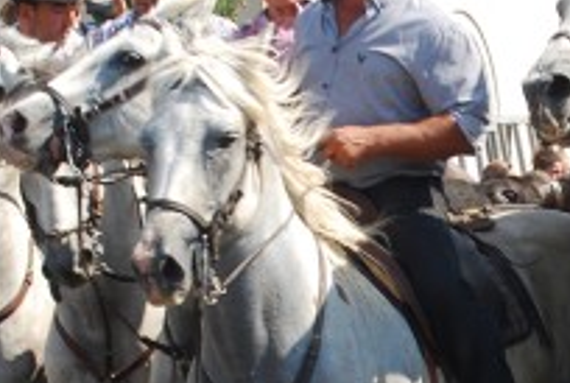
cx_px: 534
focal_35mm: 188
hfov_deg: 10.8
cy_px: 340
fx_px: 2983
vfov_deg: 7.3
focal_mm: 32
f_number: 6.3
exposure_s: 1/160
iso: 100
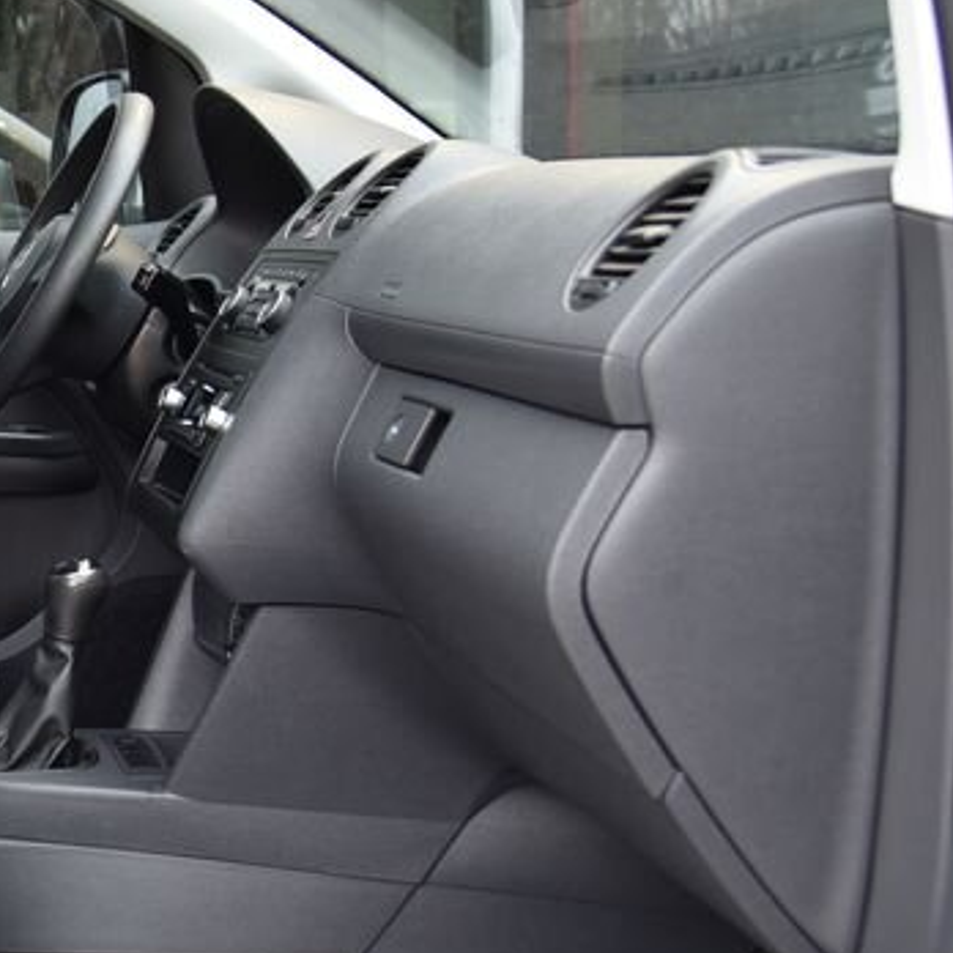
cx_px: -320
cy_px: 526
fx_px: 1869
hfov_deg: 24.5
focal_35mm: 60
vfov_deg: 28.6
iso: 500
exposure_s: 1/25
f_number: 4
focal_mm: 24
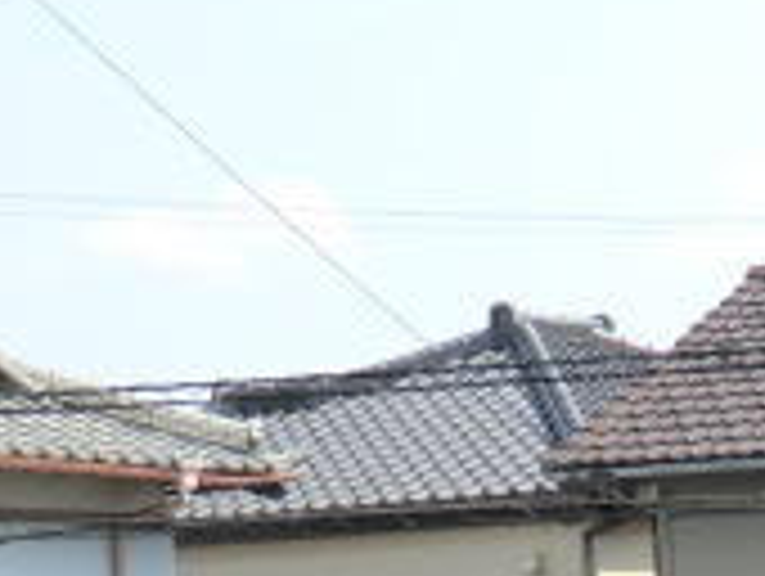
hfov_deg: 14.5
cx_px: 1107
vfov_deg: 10.9
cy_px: 1012
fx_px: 2833
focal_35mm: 128
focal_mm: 6.1
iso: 80
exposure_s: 1/500
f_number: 3.6
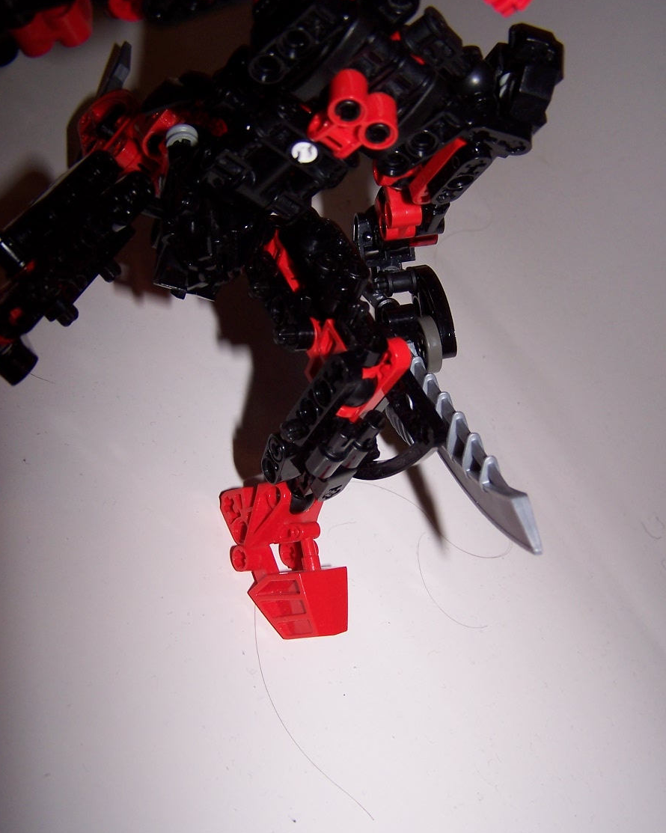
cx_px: 332
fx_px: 986
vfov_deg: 45.8
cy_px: 446
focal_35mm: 40
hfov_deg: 37.3
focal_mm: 6.3
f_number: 2.8
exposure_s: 1/60
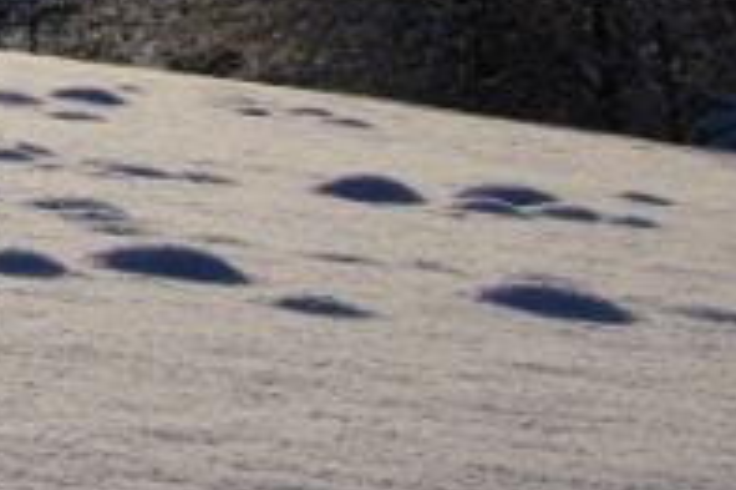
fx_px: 5568
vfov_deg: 4.9
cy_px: -608
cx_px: -863
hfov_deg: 7.2
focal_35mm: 273
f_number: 13
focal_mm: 35
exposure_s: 1/160
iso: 100
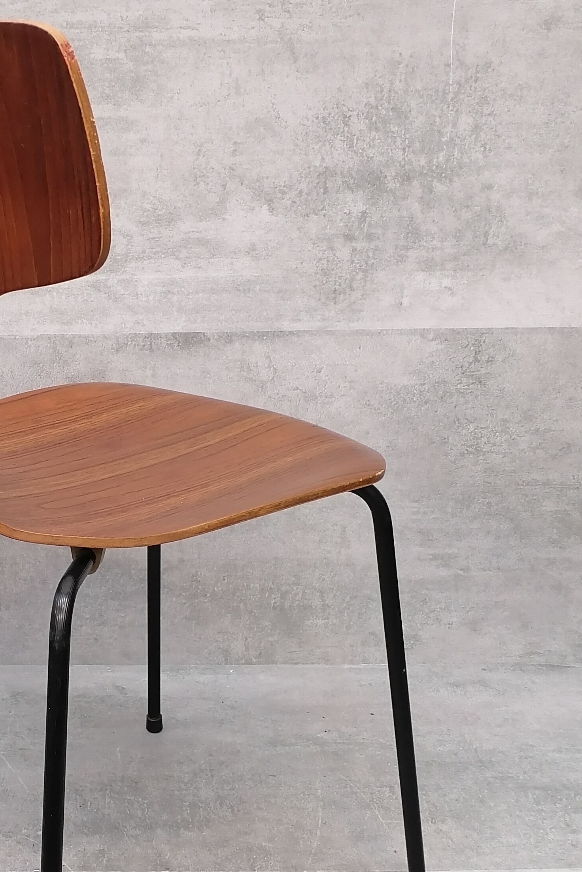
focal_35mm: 49
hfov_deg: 26.8
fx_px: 1188
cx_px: 86
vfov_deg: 40.2
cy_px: 511
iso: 320
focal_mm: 5.3
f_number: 1.8
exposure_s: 1/33.3
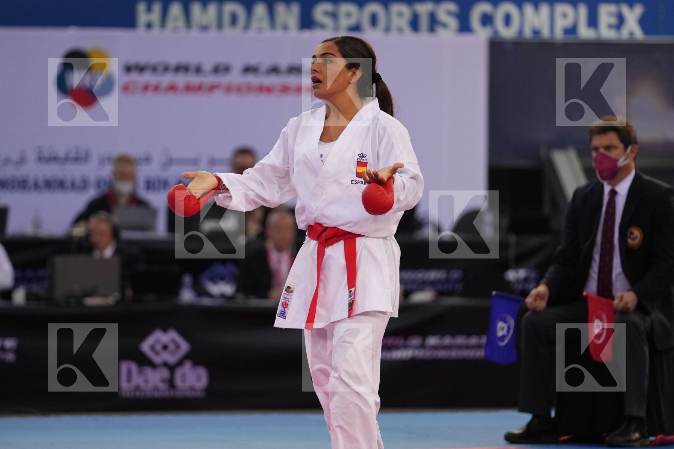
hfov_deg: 6.9
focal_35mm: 300
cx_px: 337
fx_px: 5616
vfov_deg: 4.6
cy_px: 224
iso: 2000
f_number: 2.8
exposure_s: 1/1000
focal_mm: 200
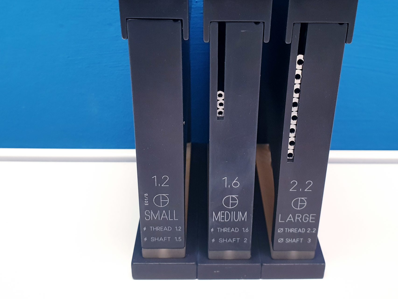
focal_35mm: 39
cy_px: 105
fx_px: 448
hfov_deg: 47.8
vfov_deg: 36.5
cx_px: 217
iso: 200
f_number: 2.4
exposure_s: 1/50
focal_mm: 4.3
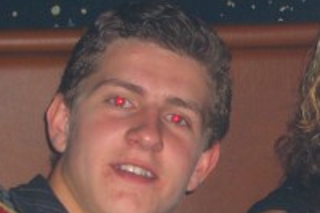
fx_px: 2105
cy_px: 285
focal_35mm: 237
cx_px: 296
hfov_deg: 8.7
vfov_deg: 5.7
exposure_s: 1/60
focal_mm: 11.8
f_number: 3.6
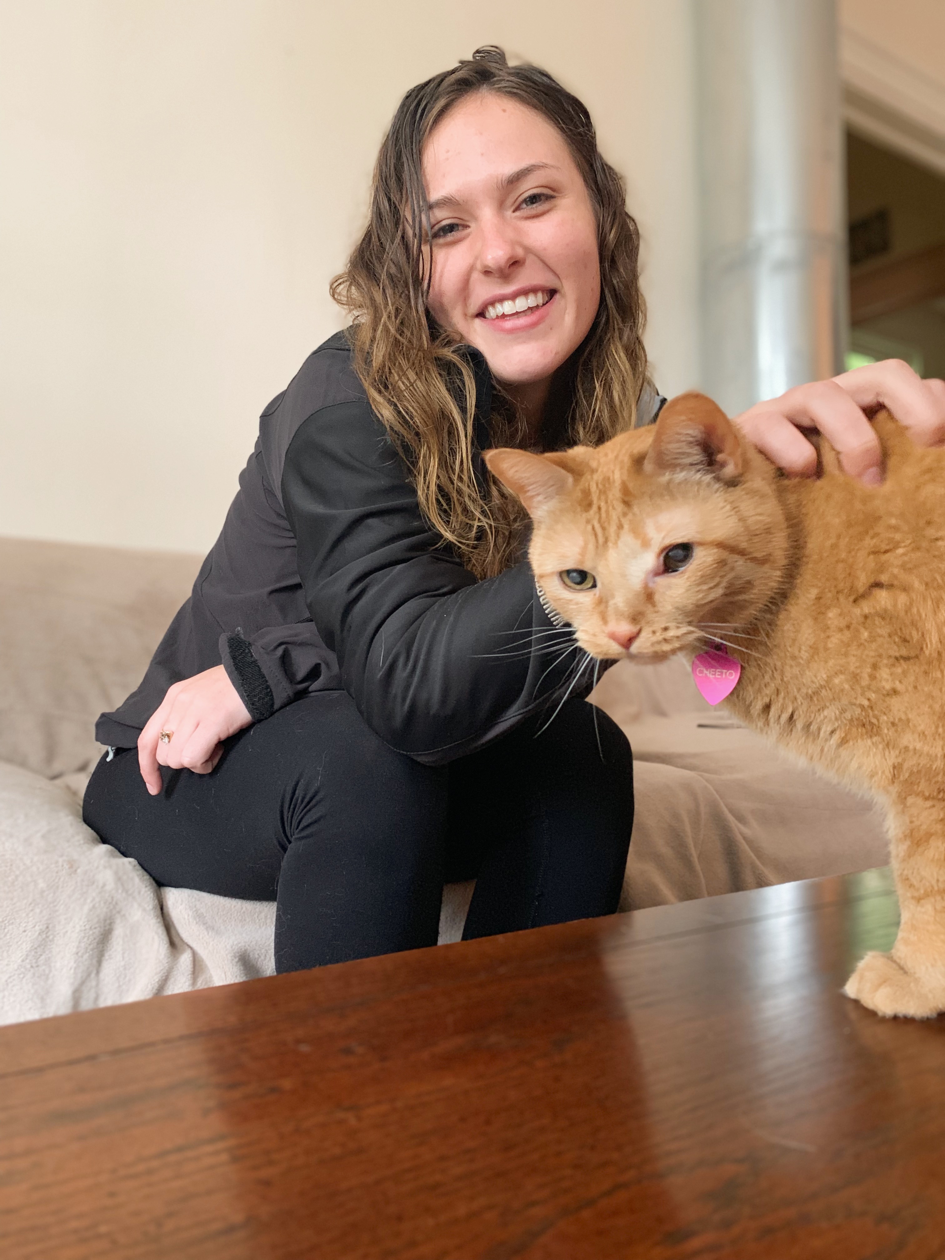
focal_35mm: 26
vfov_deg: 67.3
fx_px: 946
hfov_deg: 53.1
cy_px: 630
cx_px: 472
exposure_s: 1/30
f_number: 1.8
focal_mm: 4.25
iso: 400
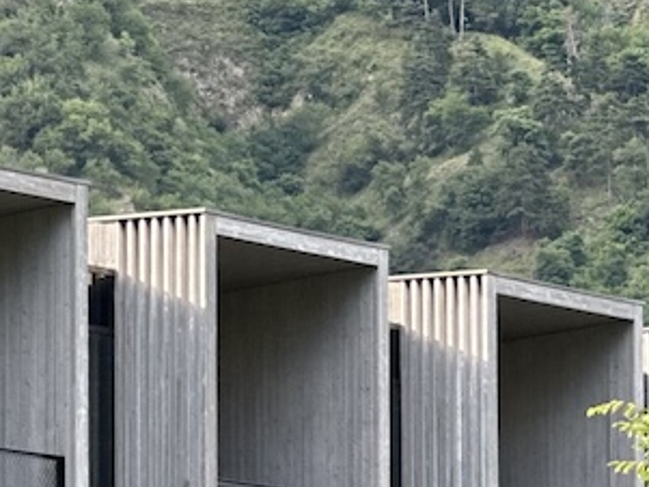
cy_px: 752
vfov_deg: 5.1
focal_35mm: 290
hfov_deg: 6.8
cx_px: 203
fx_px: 5439
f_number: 2.8
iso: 80
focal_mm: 9
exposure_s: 1/121
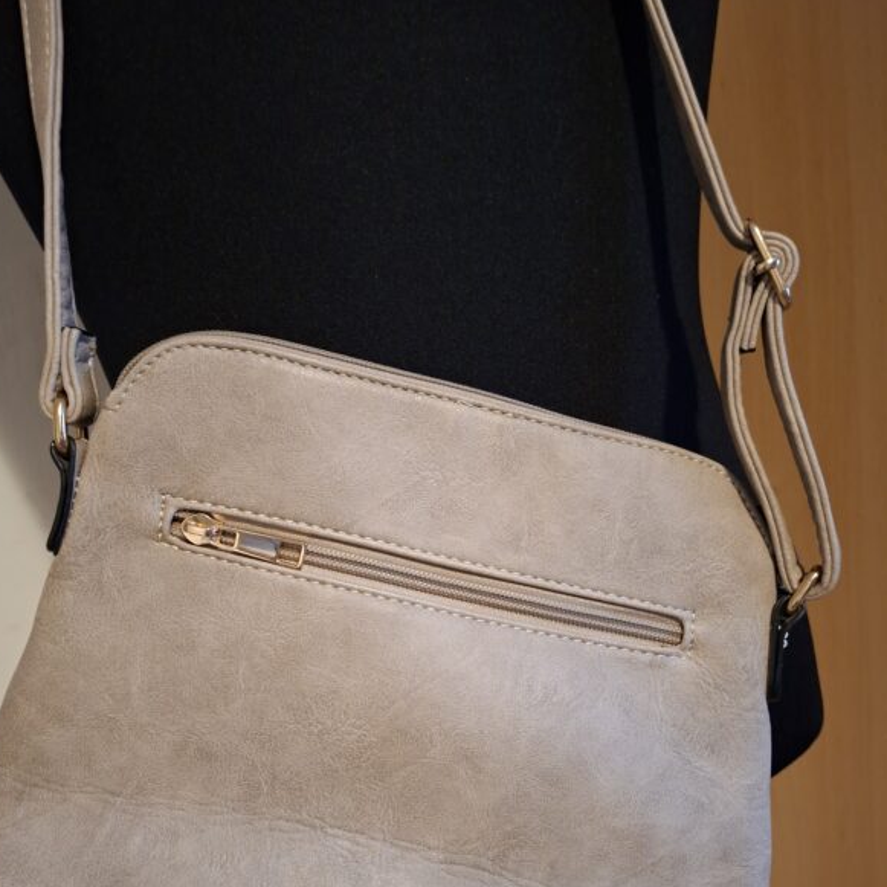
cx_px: 435
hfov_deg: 57.3
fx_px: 812
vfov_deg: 56.7
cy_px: 547
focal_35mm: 28
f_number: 1.8
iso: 800
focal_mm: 5.54
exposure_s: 1/20
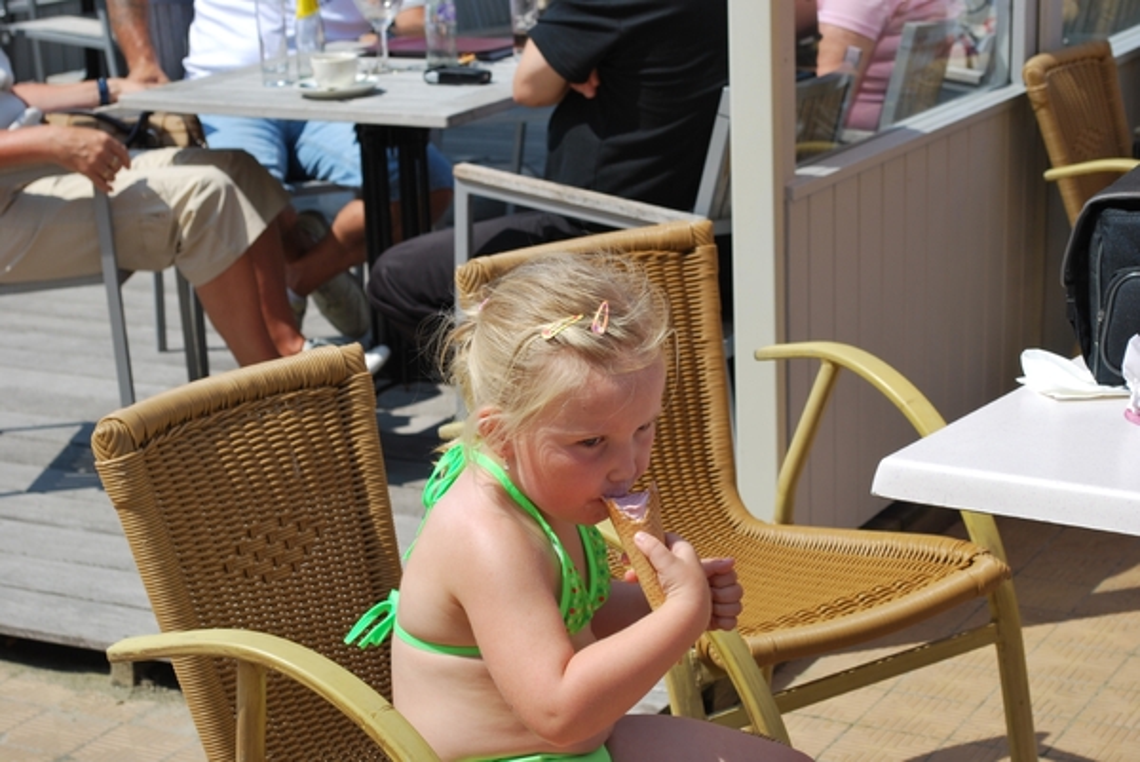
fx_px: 2614
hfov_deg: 24.6
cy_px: 381
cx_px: 570
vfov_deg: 16.6
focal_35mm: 82
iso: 100
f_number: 8
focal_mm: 55
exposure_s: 1/250
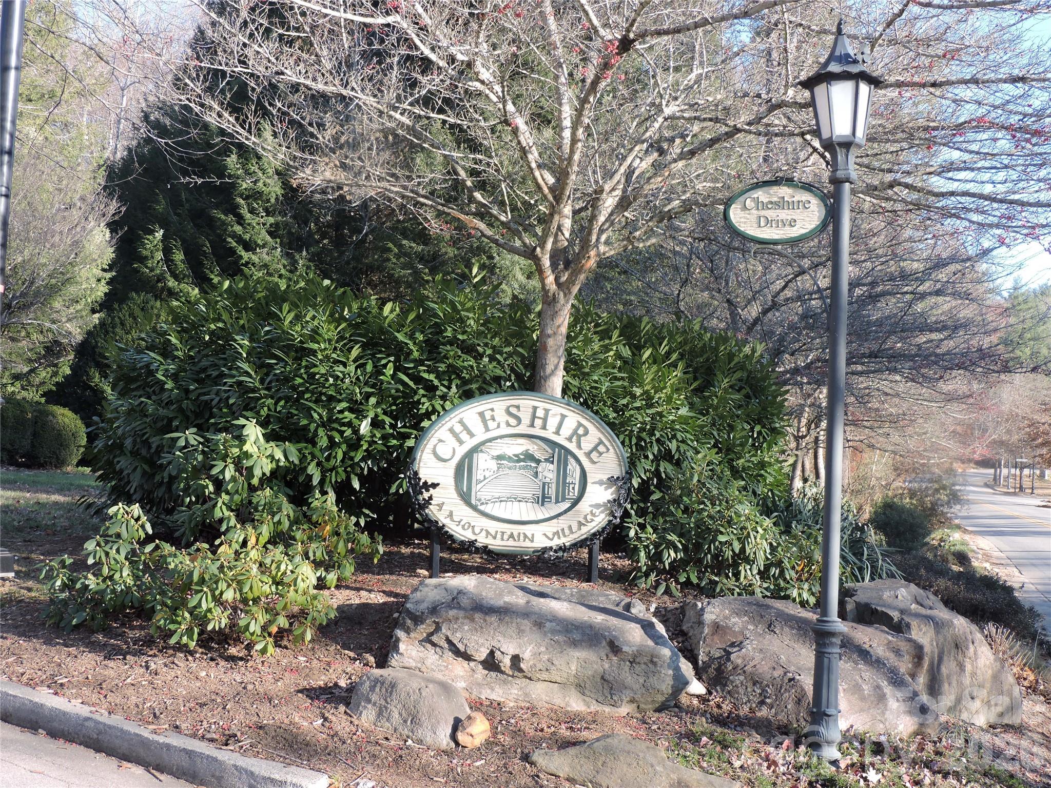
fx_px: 1518
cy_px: 394
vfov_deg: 29.1
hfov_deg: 38.2
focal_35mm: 50
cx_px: 526
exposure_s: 1/160
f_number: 3.6
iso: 100
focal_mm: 8.9
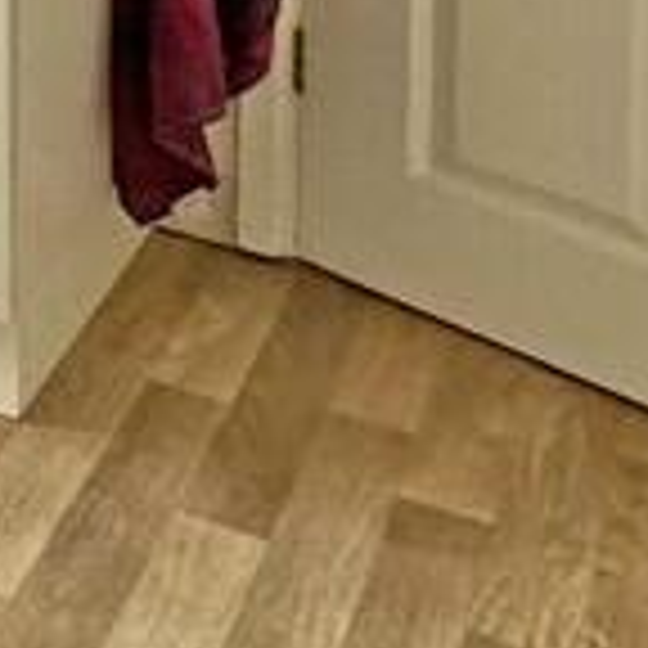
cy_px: -180
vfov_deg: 18.4
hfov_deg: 13.0
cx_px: -1040
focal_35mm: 88
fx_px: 1864
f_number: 2.2
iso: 100
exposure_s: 1/99
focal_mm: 2.22
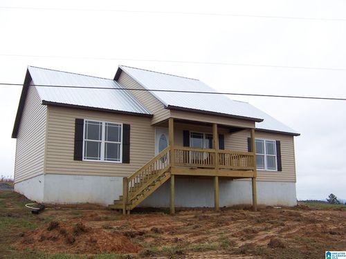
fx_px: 360
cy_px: 130
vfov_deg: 39.7
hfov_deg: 51.4
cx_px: 173
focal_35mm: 36
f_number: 3.4
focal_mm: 5.6
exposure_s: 1/250
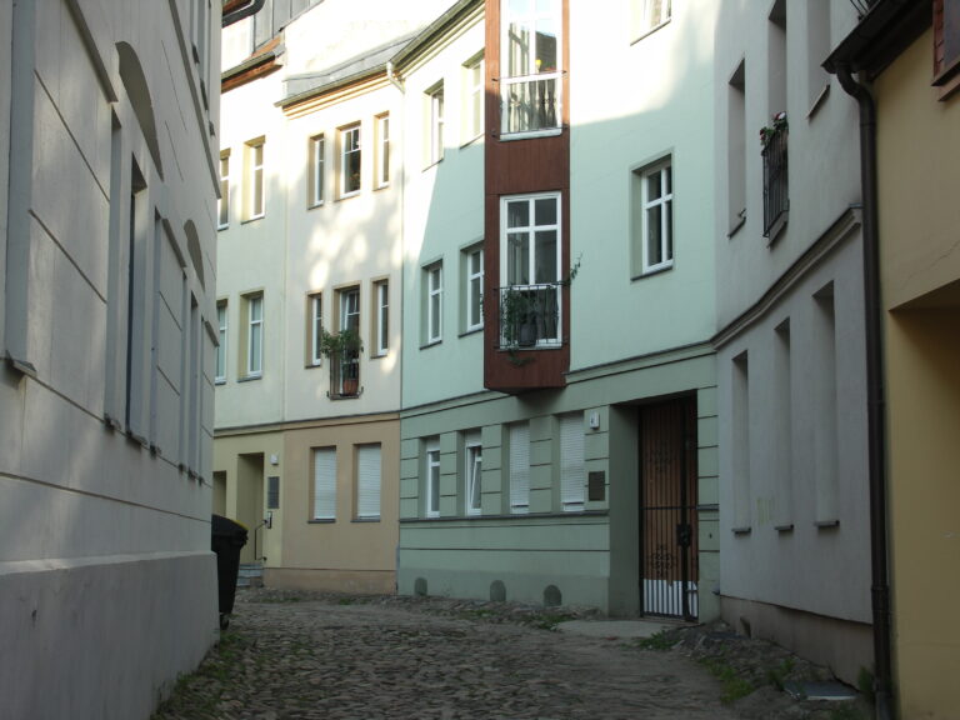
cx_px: 480
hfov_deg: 33.2
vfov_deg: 25.2
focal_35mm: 58
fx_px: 1609
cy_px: 360
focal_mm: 15
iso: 50
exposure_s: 1/200
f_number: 4
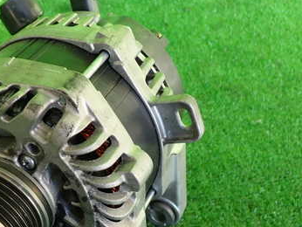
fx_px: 454
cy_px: 158
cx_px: 76
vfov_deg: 27.8
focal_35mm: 52
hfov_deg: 36.0
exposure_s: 1/60
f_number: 2.3
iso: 125
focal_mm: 5.4
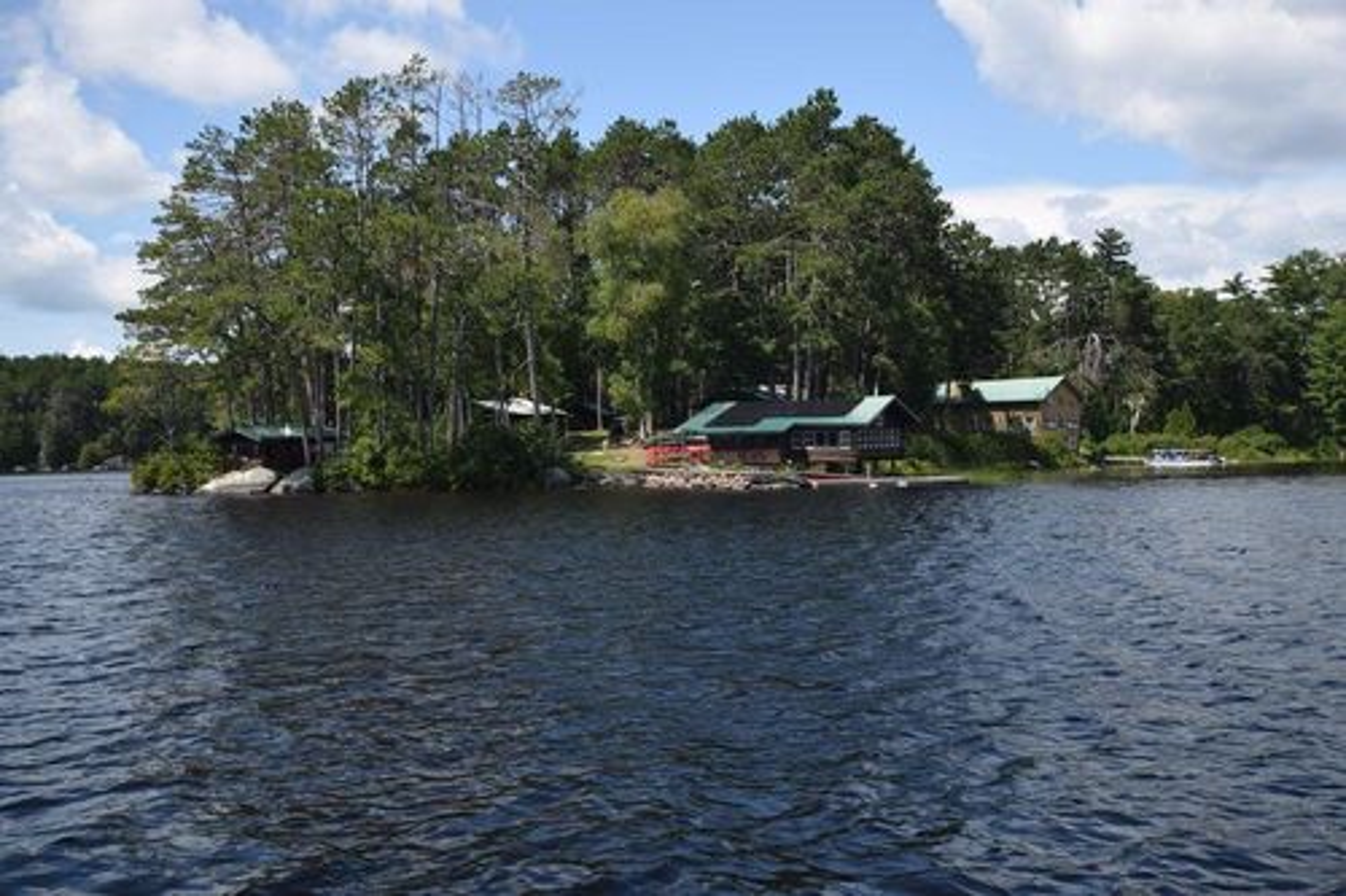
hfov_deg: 53.1
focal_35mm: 36
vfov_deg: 36.8
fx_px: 1345
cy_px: 448
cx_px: 673
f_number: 8
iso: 100
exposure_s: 1/200
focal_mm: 24
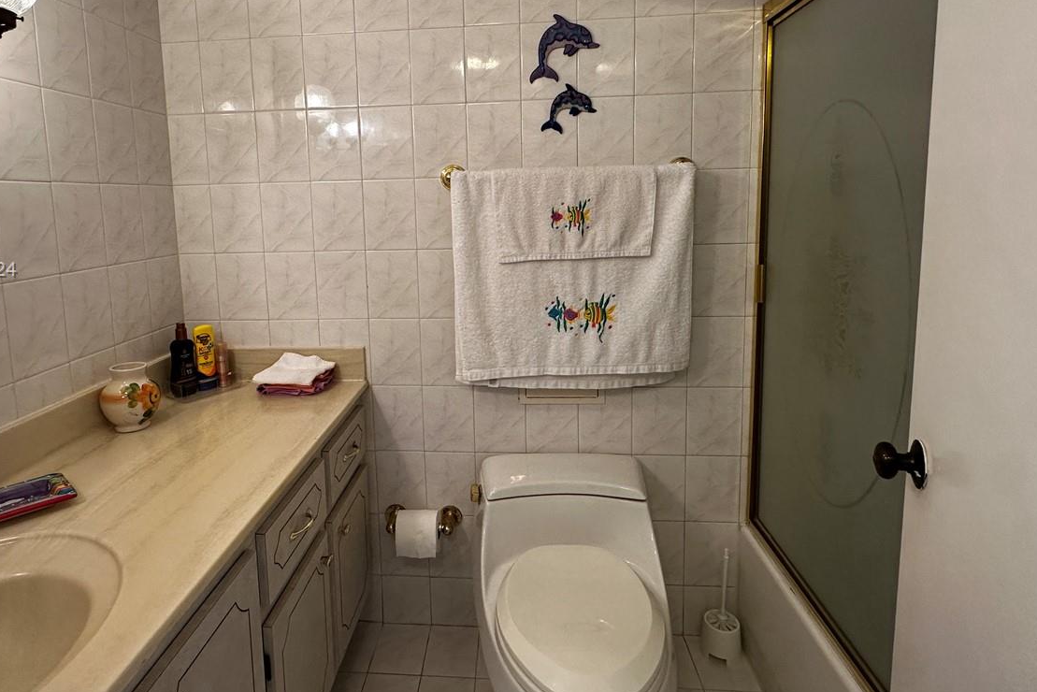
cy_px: 271
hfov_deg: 80.9
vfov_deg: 59.0
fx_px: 605
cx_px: 466
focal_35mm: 21
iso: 200
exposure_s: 1/120
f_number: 2.2
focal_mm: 2.22
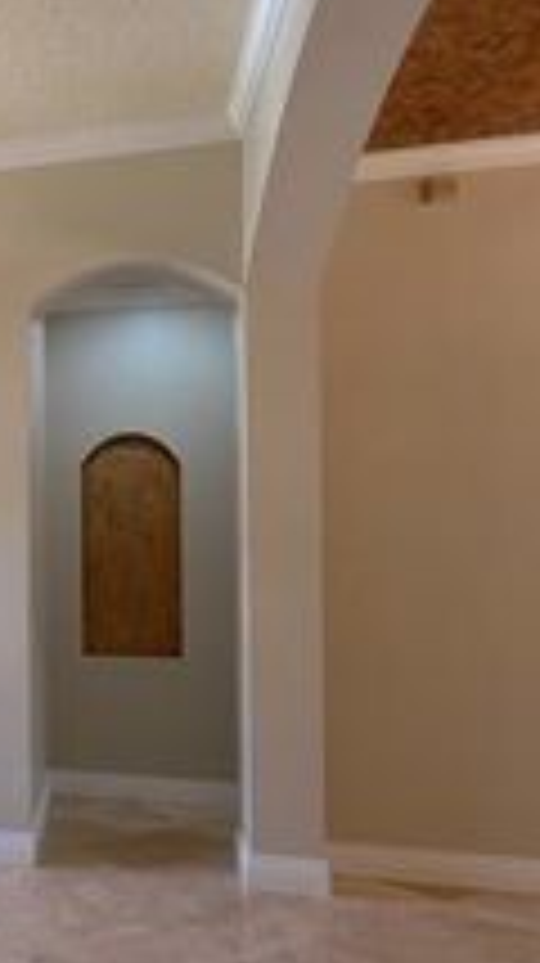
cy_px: 544
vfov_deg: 52.7
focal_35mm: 38
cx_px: -209
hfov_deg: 25.5
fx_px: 970
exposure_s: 1/120
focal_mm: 2.22
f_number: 2.2
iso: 100
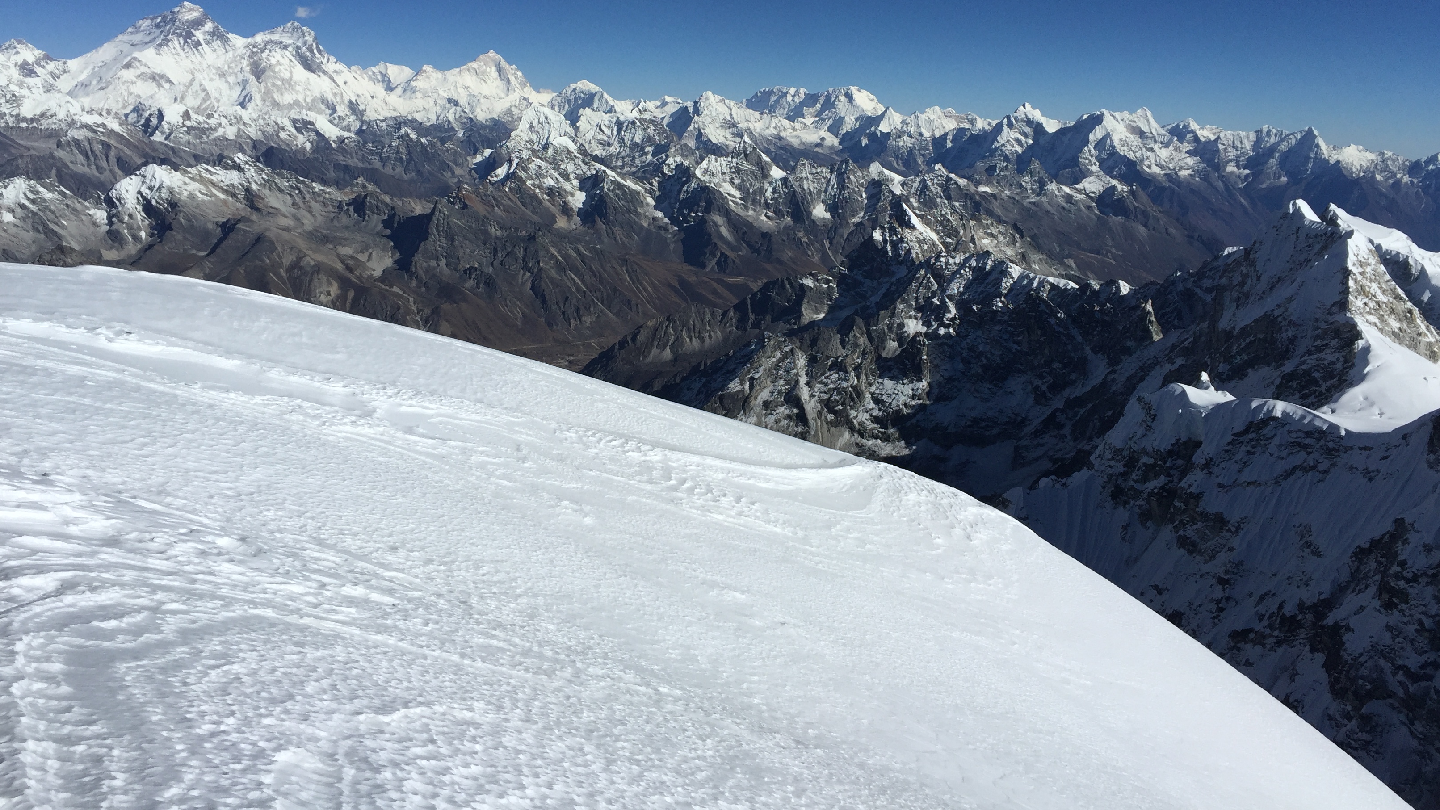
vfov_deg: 36.4
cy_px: 299
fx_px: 1222
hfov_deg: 61.0
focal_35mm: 32
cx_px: 727
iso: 32
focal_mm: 4.15
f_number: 2.2
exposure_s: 1/6623
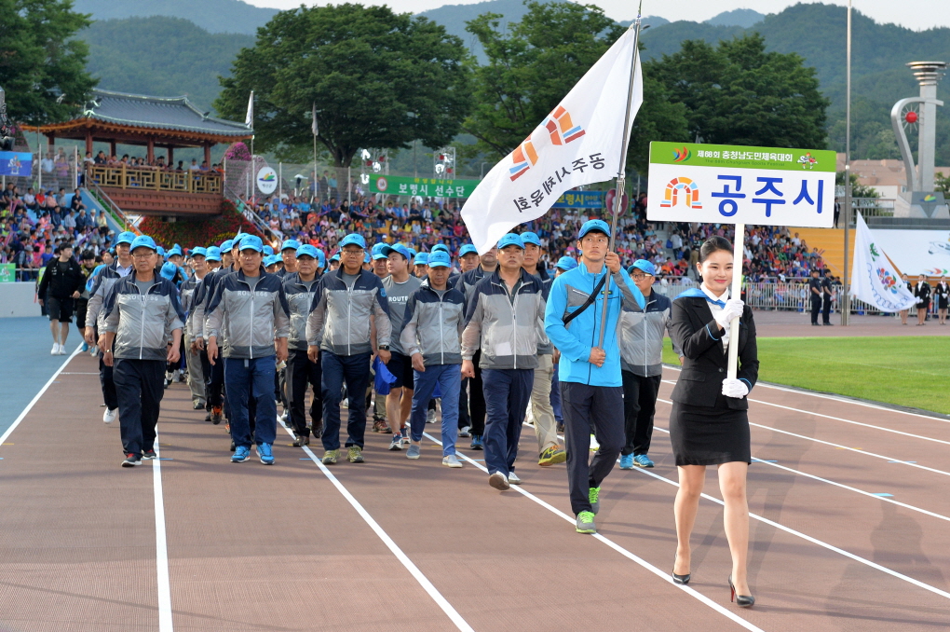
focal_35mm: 48
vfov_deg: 28.0
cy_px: 316
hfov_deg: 41.1
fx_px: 1265
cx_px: 475
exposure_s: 1/160
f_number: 4
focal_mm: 48
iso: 1250
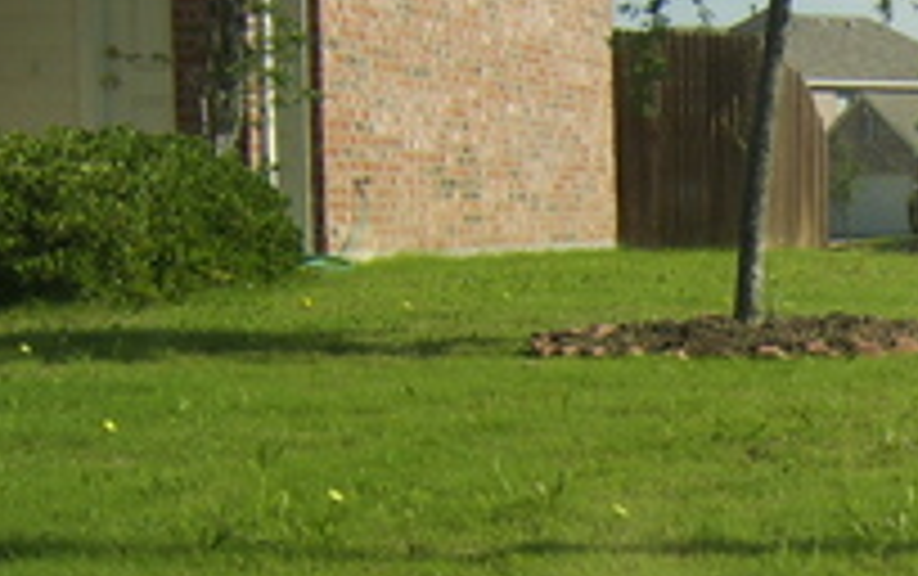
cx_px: 1251
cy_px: 540
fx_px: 2580
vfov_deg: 12.6
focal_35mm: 103
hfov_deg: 18.5
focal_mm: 8.13
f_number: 5.6
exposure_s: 1/125
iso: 71
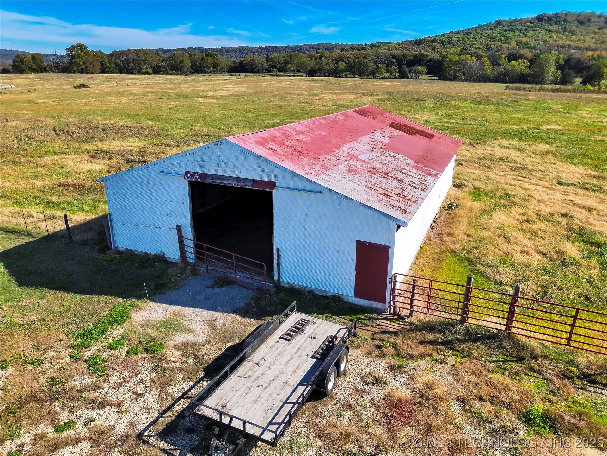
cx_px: 304
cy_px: 228
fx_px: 421
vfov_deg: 56.8
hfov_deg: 71.6
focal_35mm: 24
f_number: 1.7
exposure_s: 1/6000
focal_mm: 6.72
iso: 240
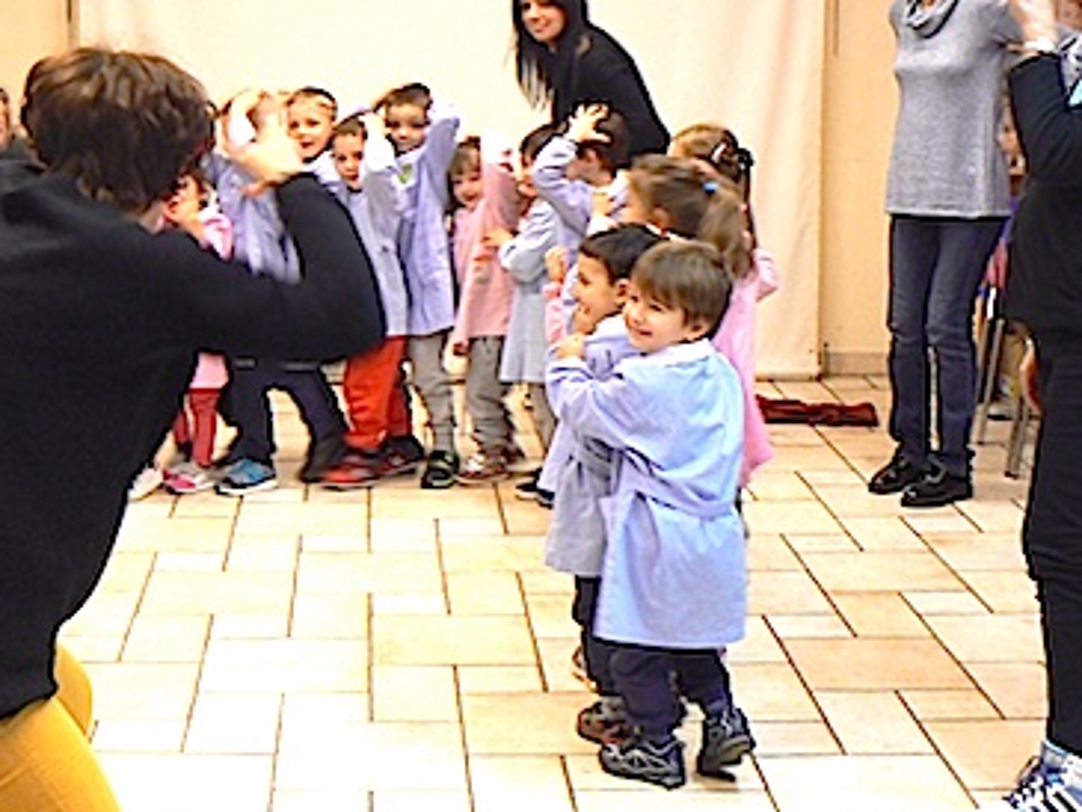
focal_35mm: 67
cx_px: 311
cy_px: 332
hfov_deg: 28.7
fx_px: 2095
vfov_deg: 21.9
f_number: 2.8
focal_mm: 6
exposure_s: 1/30
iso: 125
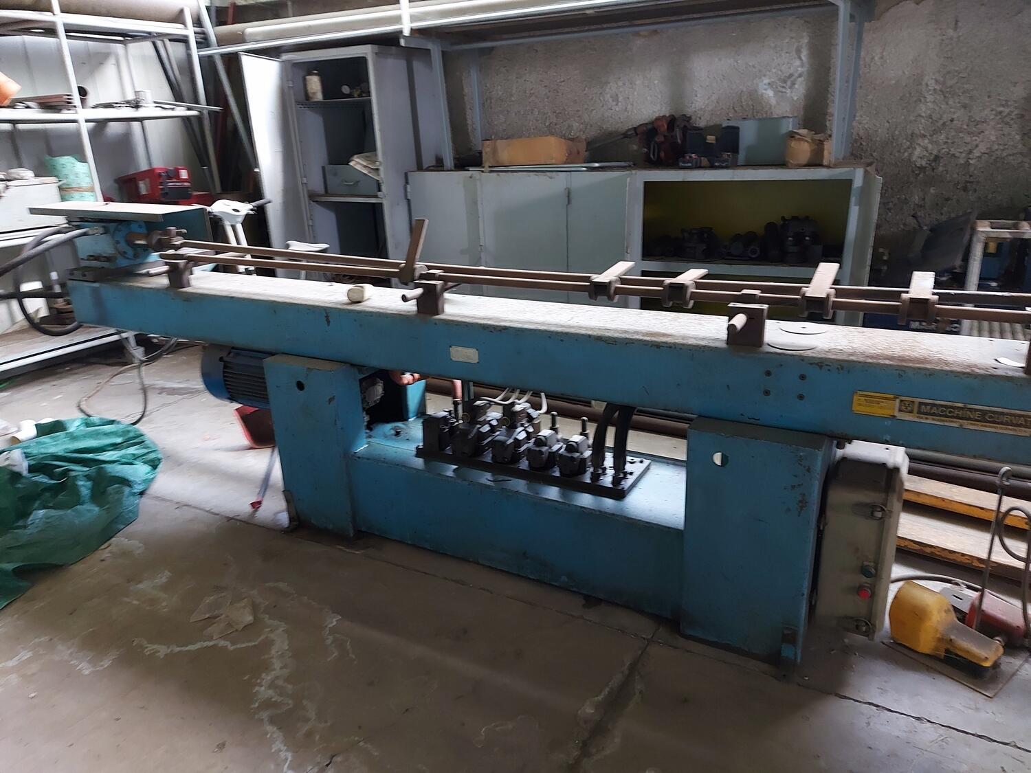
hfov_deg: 71.6
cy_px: 386
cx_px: 516
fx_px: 715
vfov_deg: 56.8
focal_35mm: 24
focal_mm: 5.23
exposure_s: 1/25
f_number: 1.8
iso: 250
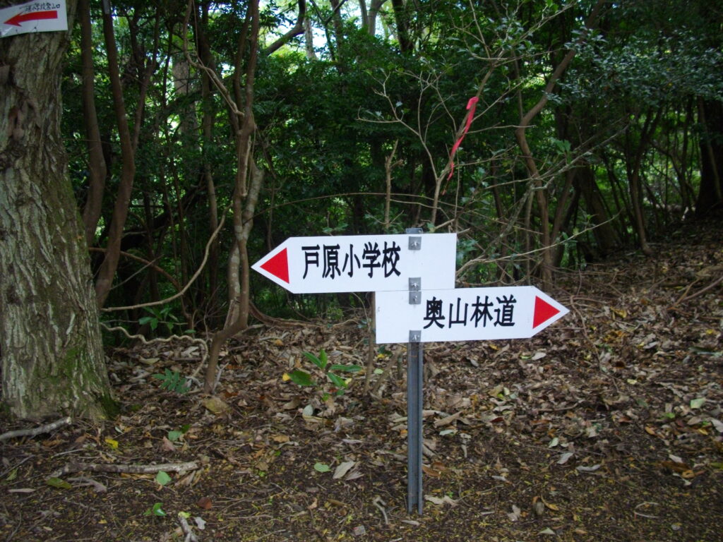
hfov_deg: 50.1
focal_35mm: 37
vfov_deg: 38.7
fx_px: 773
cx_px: 362
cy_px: 271
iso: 200
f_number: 2.8
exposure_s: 1/60
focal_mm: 6.2
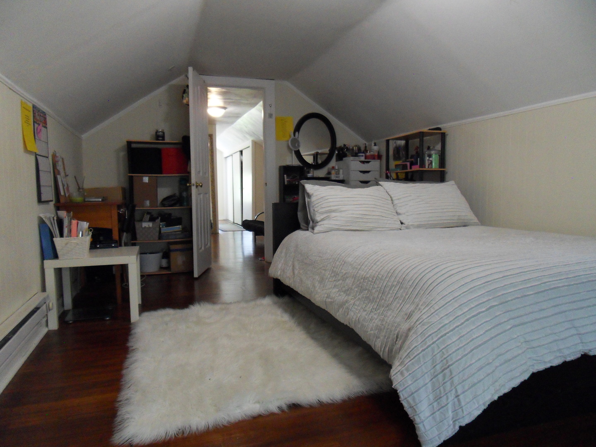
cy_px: 224
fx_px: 413
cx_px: 298
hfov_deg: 71.6
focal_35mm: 24
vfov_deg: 56.8
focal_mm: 4.2
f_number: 3.3
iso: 400
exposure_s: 1/30
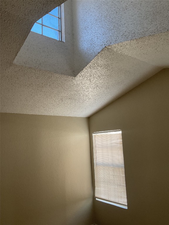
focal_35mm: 29
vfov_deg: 61.7
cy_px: 112
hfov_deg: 48.2
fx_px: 189
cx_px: 84
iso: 80
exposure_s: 1/60
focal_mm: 3
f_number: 1.8
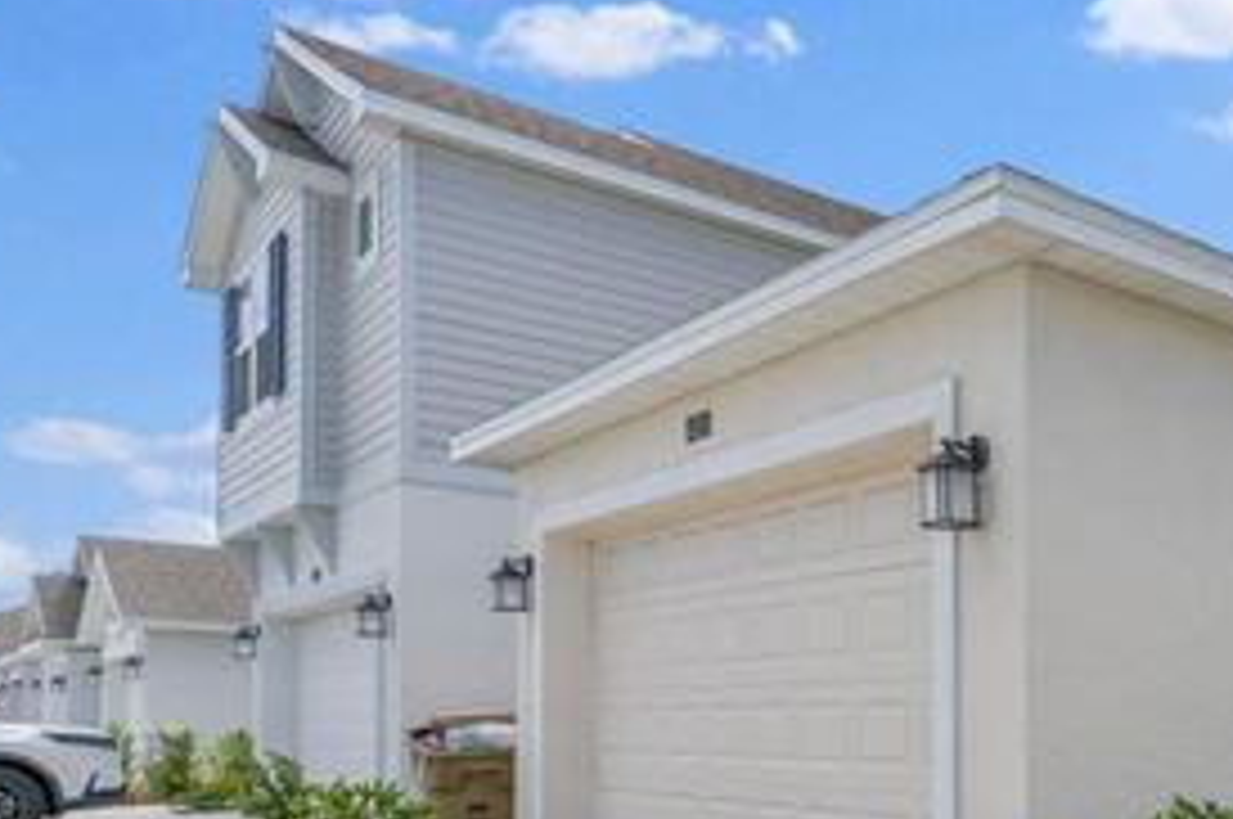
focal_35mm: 36
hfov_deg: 39.7
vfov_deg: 34.3
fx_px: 1232
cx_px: 1447
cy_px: 767
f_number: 8
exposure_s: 1/800
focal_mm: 14
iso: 320
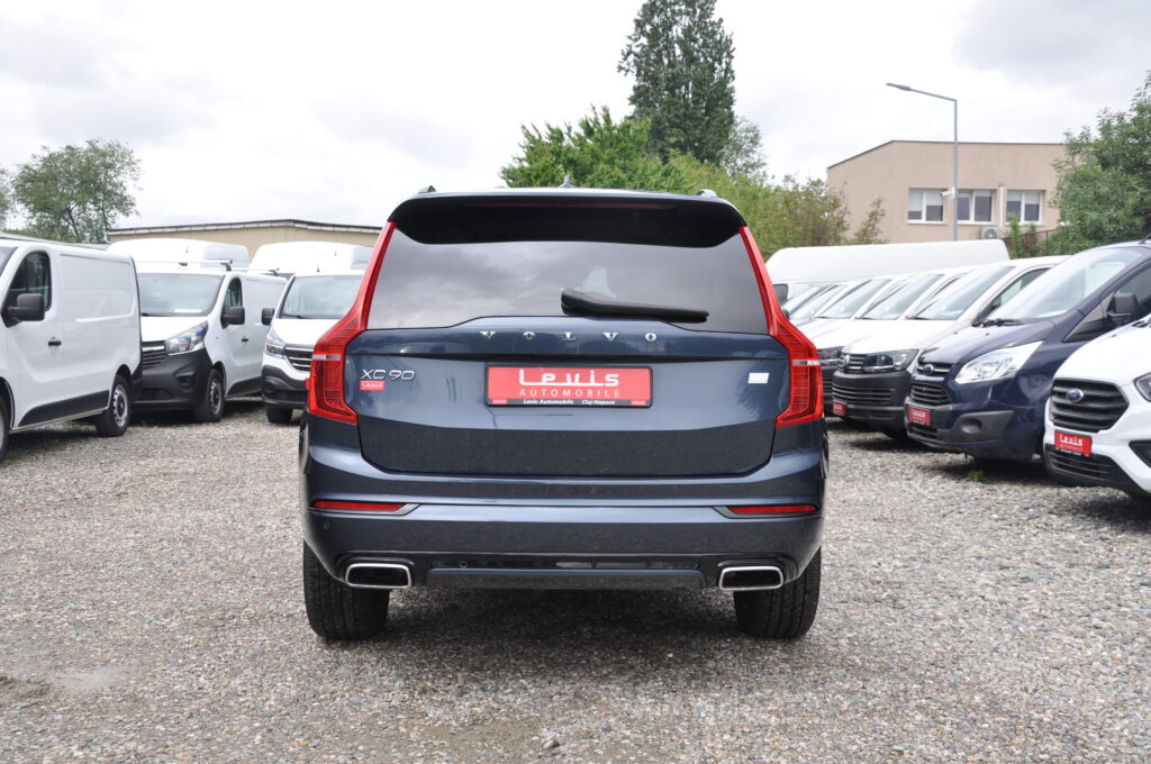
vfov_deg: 31.8
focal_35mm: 42
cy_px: 382
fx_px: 1341
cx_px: 576
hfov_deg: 46.5
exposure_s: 1/200
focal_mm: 28
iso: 400
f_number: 7.1
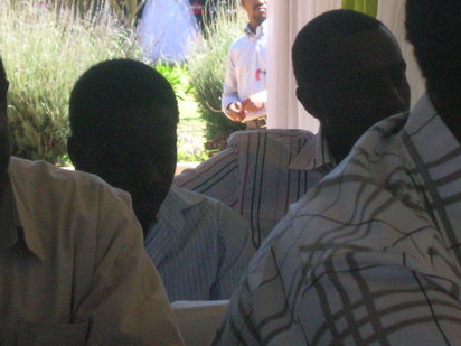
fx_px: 2637
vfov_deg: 7.5
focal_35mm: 198
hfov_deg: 10.0
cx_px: 213
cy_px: 60
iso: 200
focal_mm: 17.1
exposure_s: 1/206
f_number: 4.9
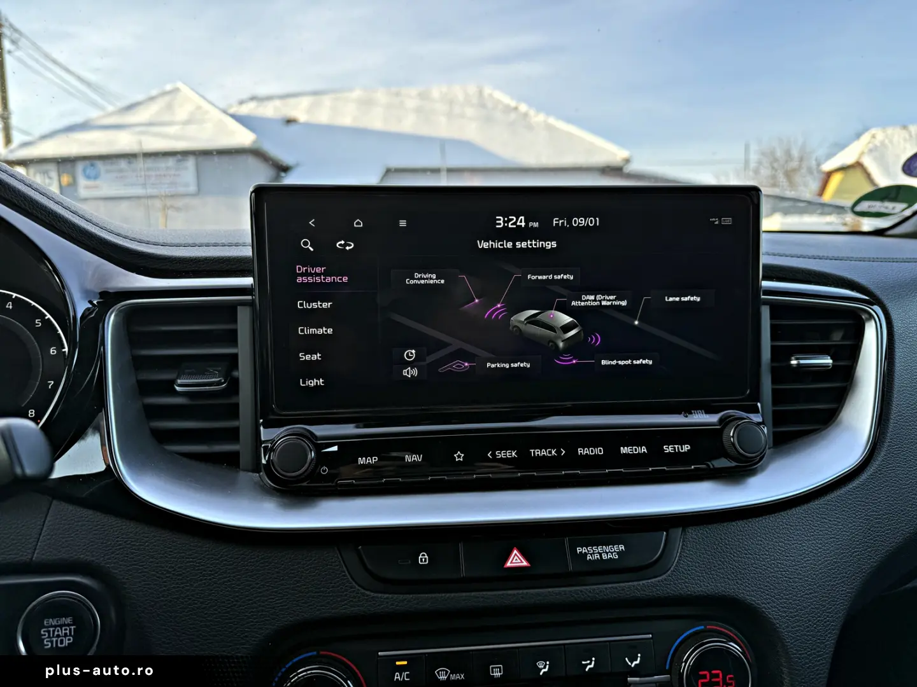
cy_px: 344
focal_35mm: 24
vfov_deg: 56.8
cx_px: 458
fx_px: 636
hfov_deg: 71.6
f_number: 1.78
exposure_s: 1/495
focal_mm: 6.76
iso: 80
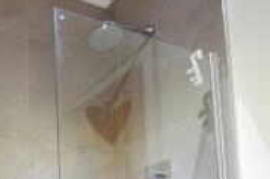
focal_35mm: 40
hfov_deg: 41.1
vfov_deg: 27.5
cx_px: -11
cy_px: 235
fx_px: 300
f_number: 6.3
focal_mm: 10
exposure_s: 1/4
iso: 500
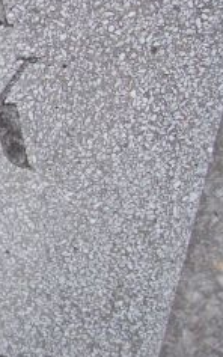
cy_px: 125
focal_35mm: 103
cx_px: -247
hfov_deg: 11.3
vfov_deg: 20.1
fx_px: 1002
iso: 80
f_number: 2.7
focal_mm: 6
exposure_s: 1/68.4
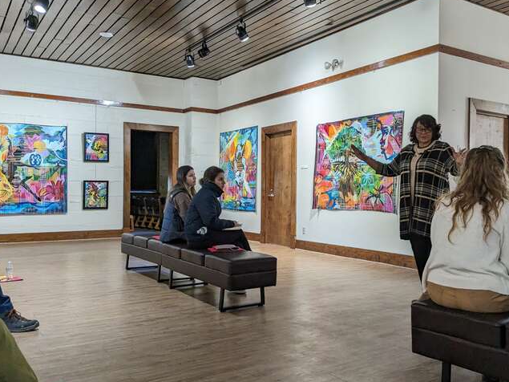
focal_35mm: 34
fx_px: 500
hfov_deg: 53.8
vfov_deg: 41.8
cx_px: 290
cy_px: 193
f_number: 1.73
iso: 319
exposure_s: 1/120
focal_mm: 4.38
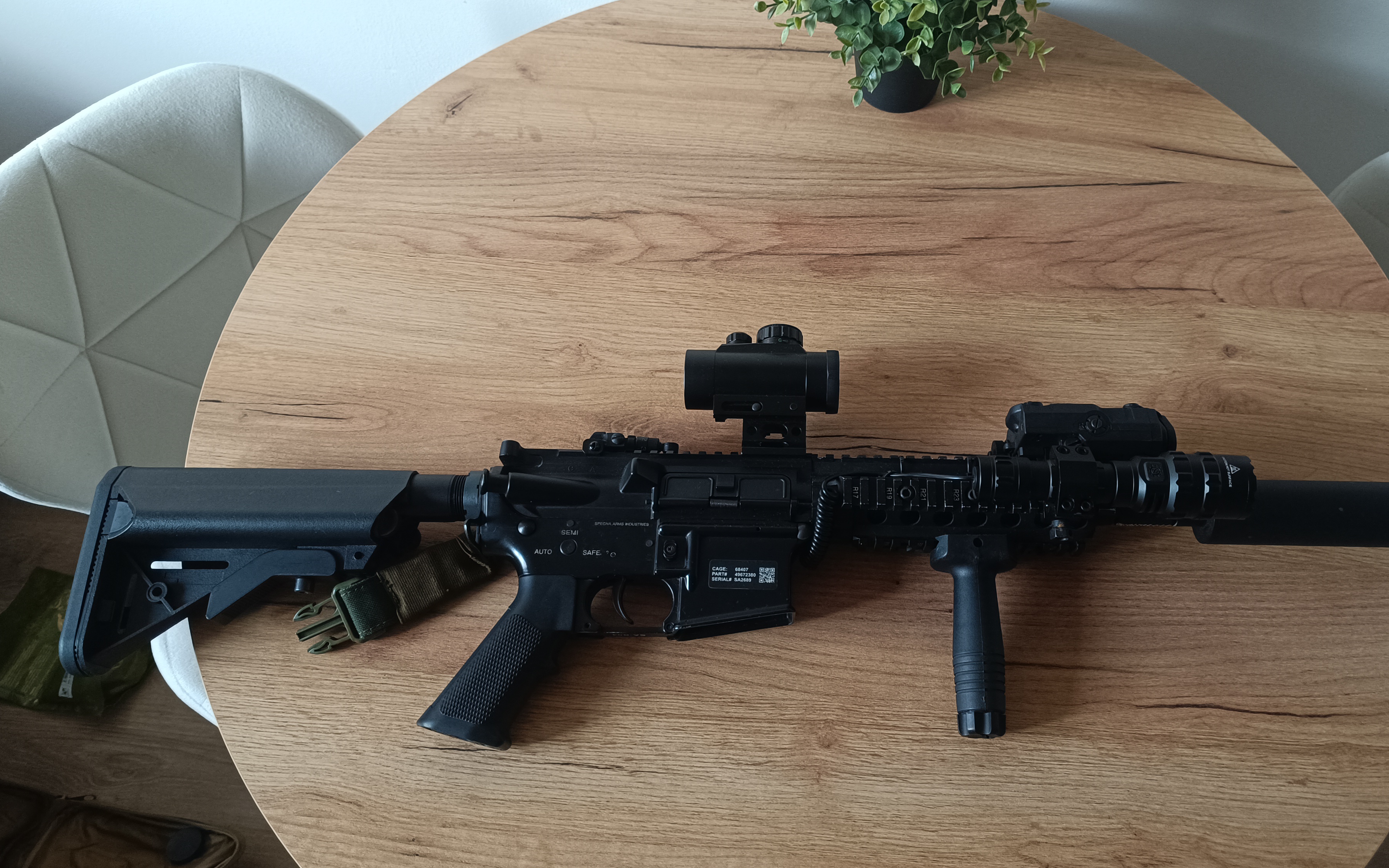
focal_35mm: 29
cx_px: 778
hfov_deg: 64.4
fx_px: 1098
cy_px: 437
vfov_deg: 43.2
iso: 719
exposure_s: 1/50.1
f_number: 1.88
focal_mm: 5.59
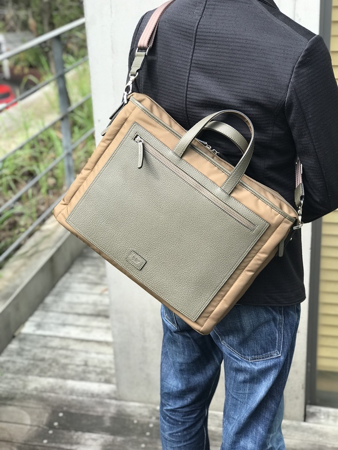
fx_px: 742
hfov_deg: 25.7
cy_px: 225
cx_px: 169
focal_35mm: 57
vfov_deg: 33.8
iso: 20
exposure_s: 1/120
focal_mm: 6.6
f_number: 2.8
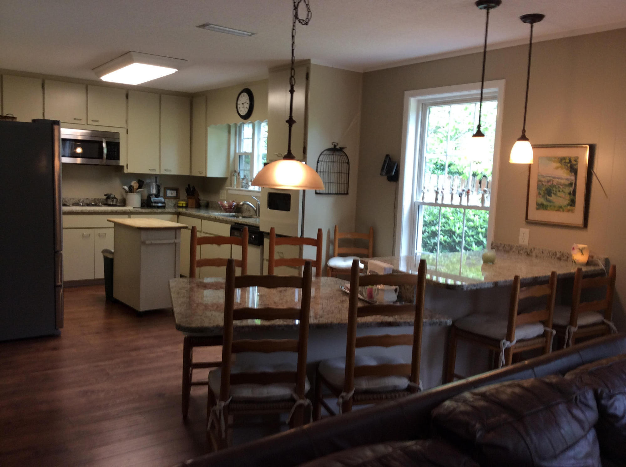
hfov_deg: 55.4
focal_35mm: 33
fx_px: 596
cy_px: 234
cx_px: 313
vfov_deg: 42.8
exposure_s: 1/24
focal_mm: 3.3
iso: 40
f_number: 2.4
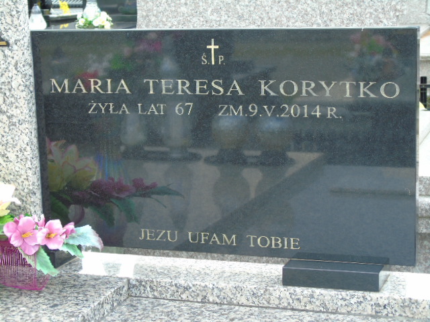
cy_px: 161
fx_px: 1019
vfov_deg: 18.0
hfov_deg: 23.8
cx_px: 215
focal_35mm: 82
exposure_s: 1/60
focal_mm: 15
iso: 80
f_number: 4.1
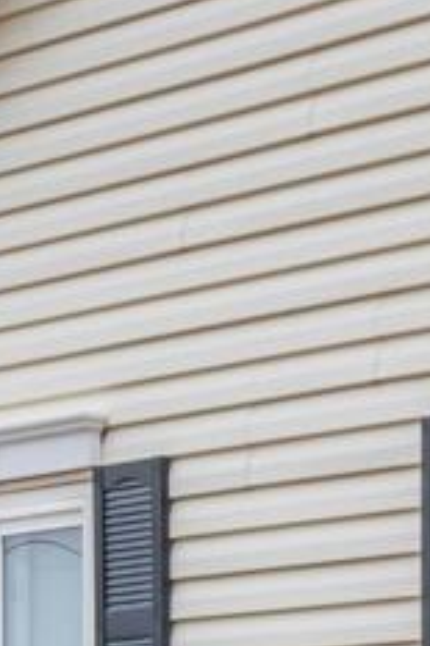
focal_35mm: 172
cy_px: 916
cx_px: 1792
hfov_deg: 6.3
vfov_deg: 11.5
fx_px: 3086
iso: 500
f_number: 11
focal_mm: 16
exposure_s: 1/60
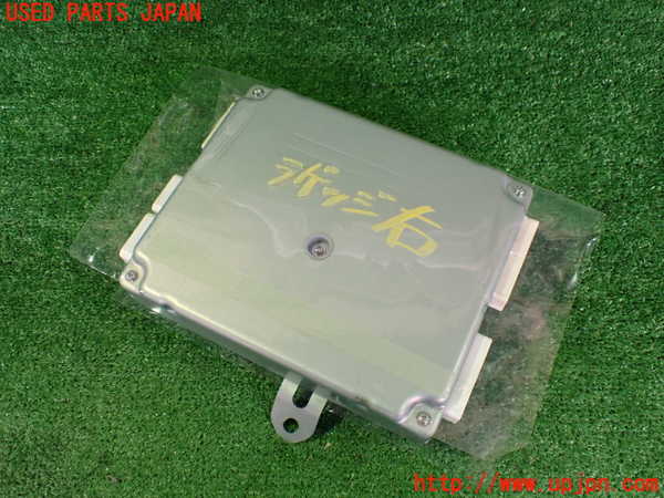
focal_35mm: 30
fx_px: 575
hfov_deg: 60.0
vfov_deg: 46.8
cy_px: 249
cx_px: 332
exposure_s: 1/60
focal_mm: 5.4
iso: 800
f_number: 2.3
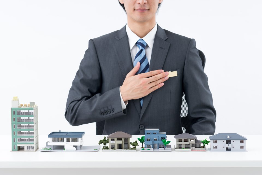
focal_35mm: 85
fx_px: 619
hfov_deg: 23.9
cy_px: 88
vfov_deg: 16.1
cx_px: 131
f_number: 8
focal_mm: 85
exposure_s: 1/125
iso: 100
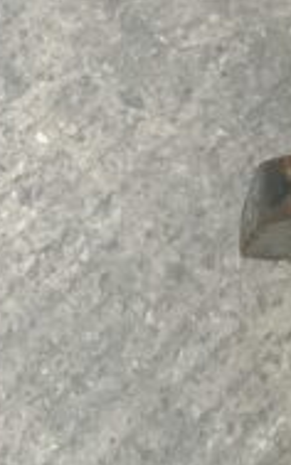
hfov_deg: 12.4
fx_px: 1321
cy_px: -101
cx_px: 318
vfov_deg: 18.9
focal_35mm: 104
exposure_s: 1/324
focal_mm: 3
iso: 16
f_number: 1.8
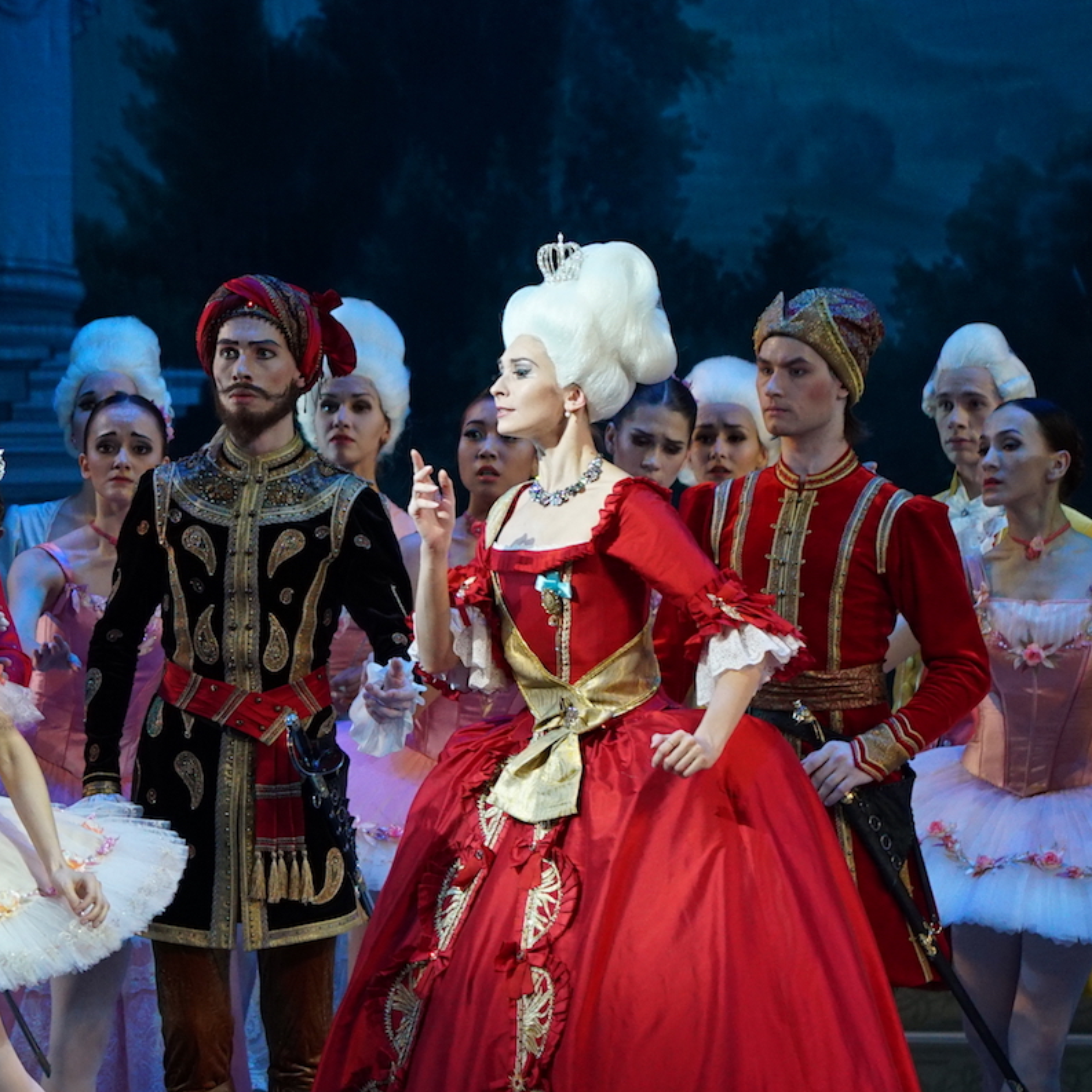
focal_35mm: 436
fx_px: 15561
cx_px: -114
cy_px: 582
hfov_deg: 4.0
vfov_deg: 4.0
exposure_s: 1/250
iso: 3200
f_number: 5.6
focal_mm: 226
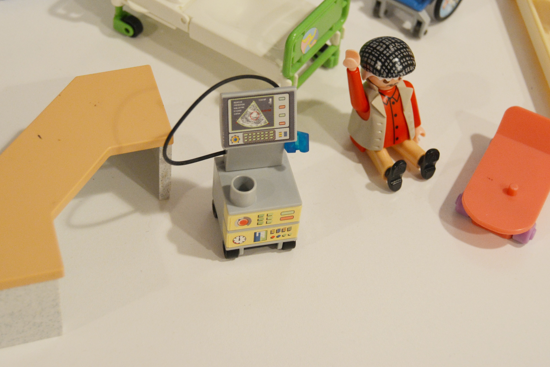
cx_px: 297
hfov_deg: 28.1
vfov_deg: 18.8
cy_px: 85
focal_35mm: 72
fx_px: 1097
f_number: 4.2
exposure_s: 1/60
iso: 720
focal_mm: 31
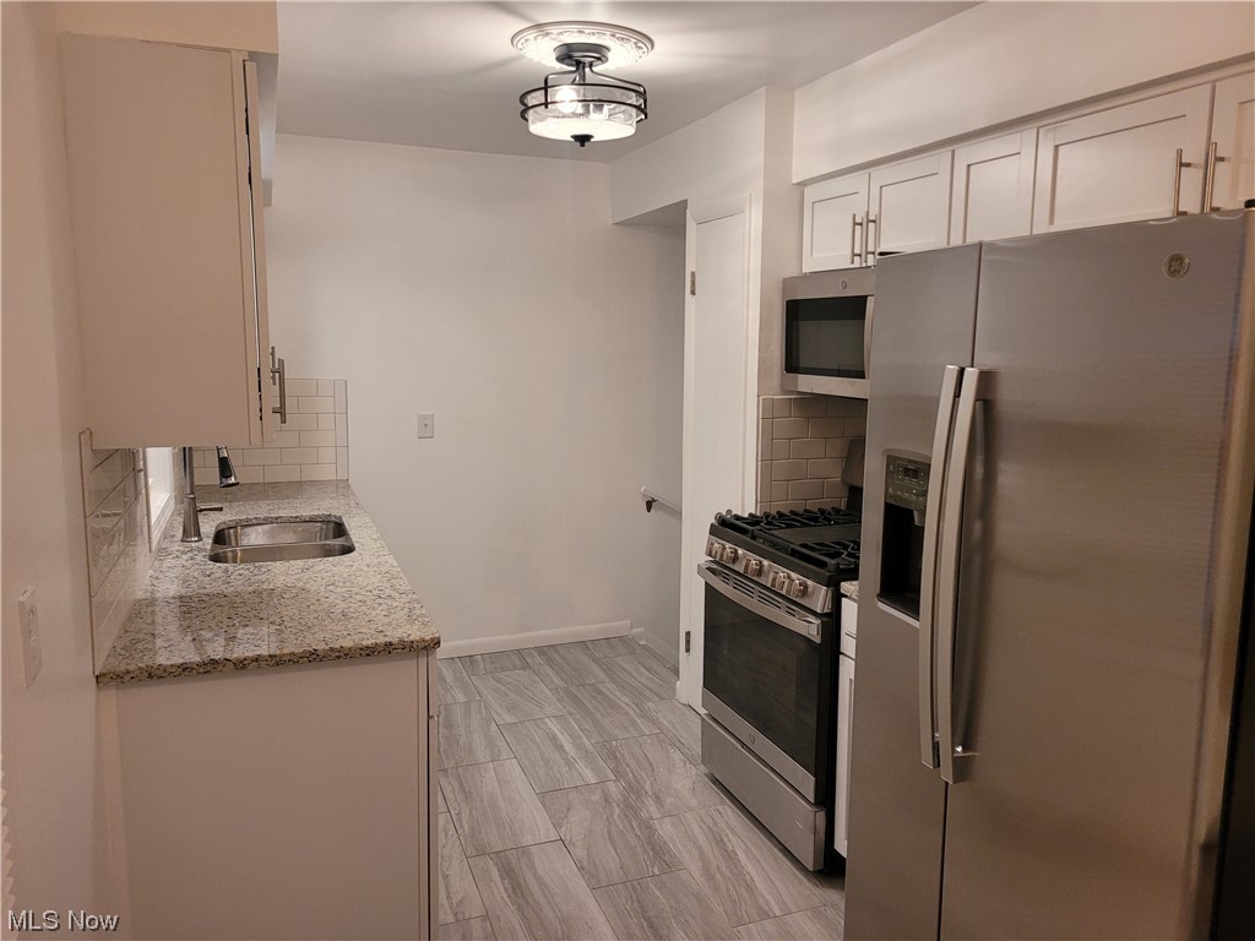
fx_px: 943
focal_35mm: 26
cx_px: 628
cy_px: 470
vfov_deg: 53.1
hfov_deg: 67.3
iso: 250
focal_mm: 5.4
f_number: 1.8
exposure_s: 1/120
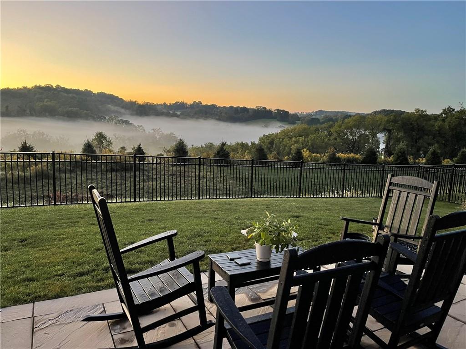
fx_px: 350
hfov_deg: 67.3
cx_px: 233
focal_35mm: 26
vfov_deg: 53.1
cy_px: 174
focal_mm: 5.1
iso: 160
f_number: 1.6
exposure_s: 1/60
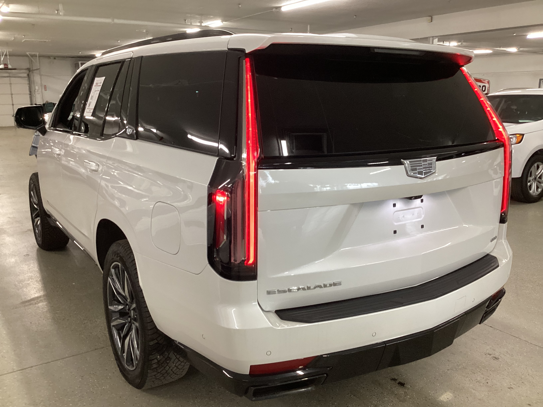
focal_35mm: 31
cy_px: 204
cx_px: 272
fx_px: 486
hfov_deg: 58.4
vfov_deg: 45.4
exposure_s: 1/60
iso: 125
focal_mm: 3.3
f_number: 2.4
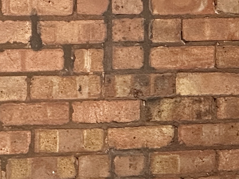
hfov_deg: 5.3
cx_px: 283
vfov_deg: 3.9
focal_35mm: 374
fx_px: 2583
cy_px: 344
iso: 250
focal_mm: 9
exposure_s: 1/50
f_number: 2.8
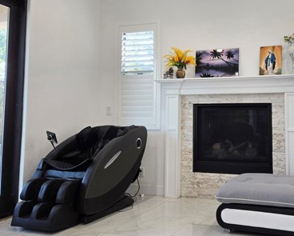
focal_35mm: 39
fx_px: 340
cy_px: 90
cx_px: 217
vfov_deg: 38.1
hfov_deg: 45.4
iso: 32
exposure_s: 1/120
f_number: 1.8
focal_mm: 5.4
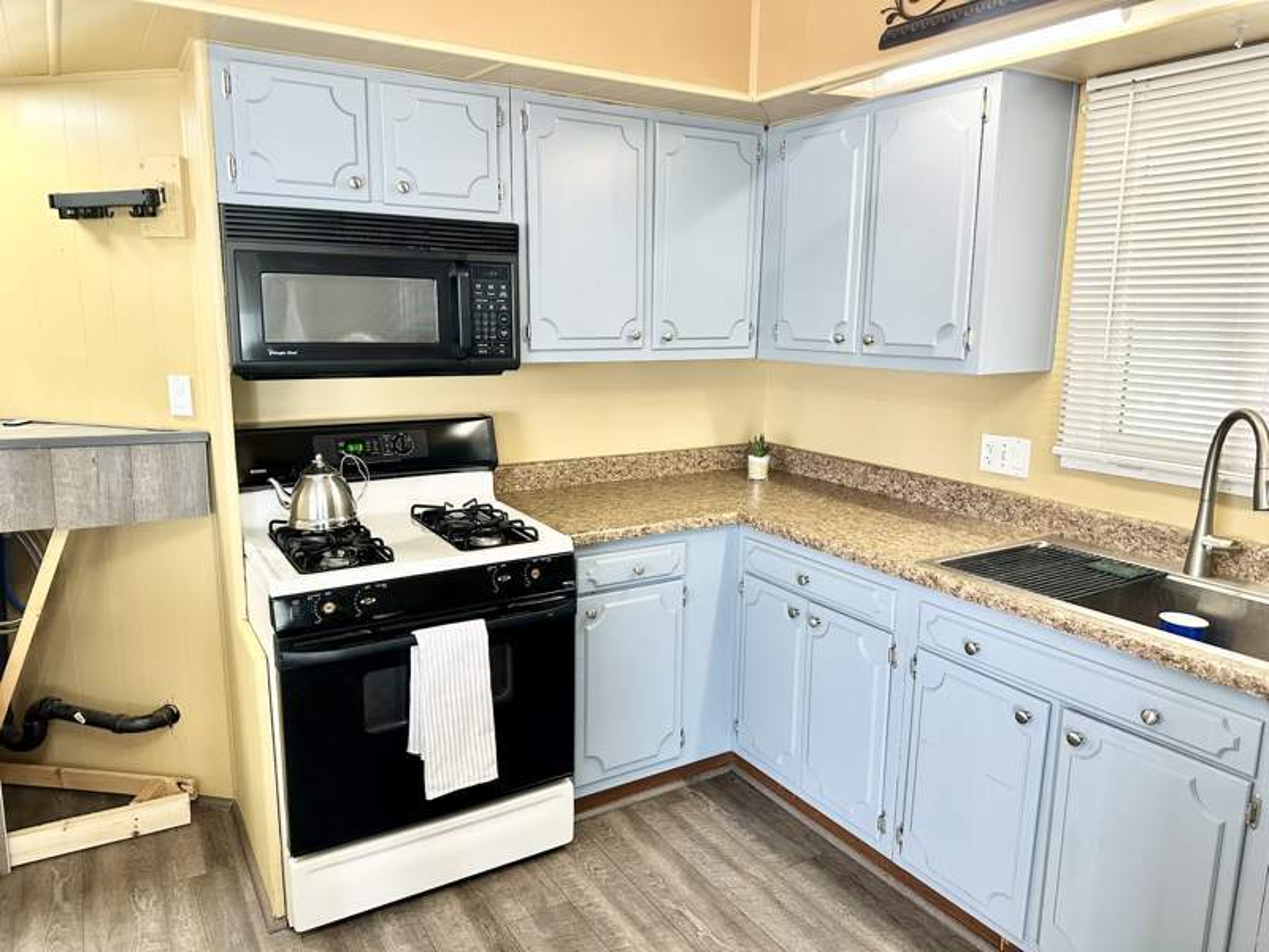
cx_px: 634
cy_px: 476
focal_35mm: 24
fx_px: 880
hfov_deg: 71.6
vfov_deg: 56.8
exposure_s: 1/60
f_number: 1.78
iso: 125
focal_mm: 6.86
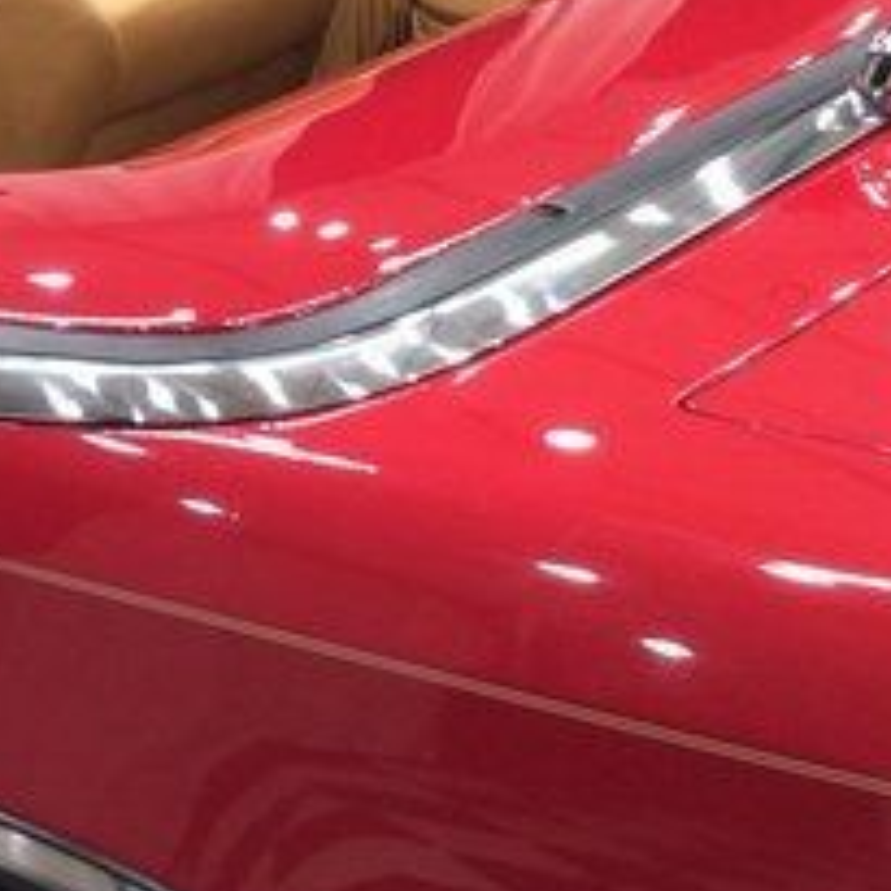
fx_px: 2563
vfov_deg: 19.4
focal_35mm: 88
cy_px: 122
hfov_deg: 19.1
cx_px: -35
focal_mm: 3.3
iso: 64
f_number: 2.4
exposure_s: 1/25
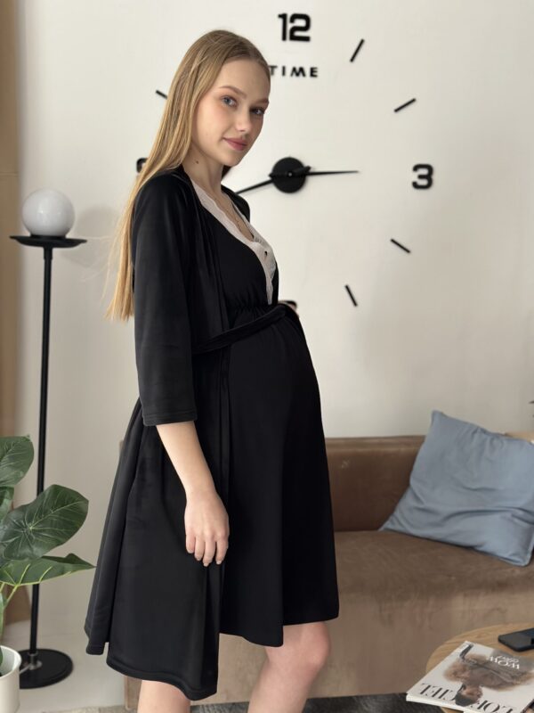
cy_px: 356
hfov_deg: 30.3
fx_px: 987
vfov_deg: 39.7
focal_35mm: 48
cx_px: 267
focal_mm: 6.86
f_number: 1.78
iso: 250
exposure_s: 1/50
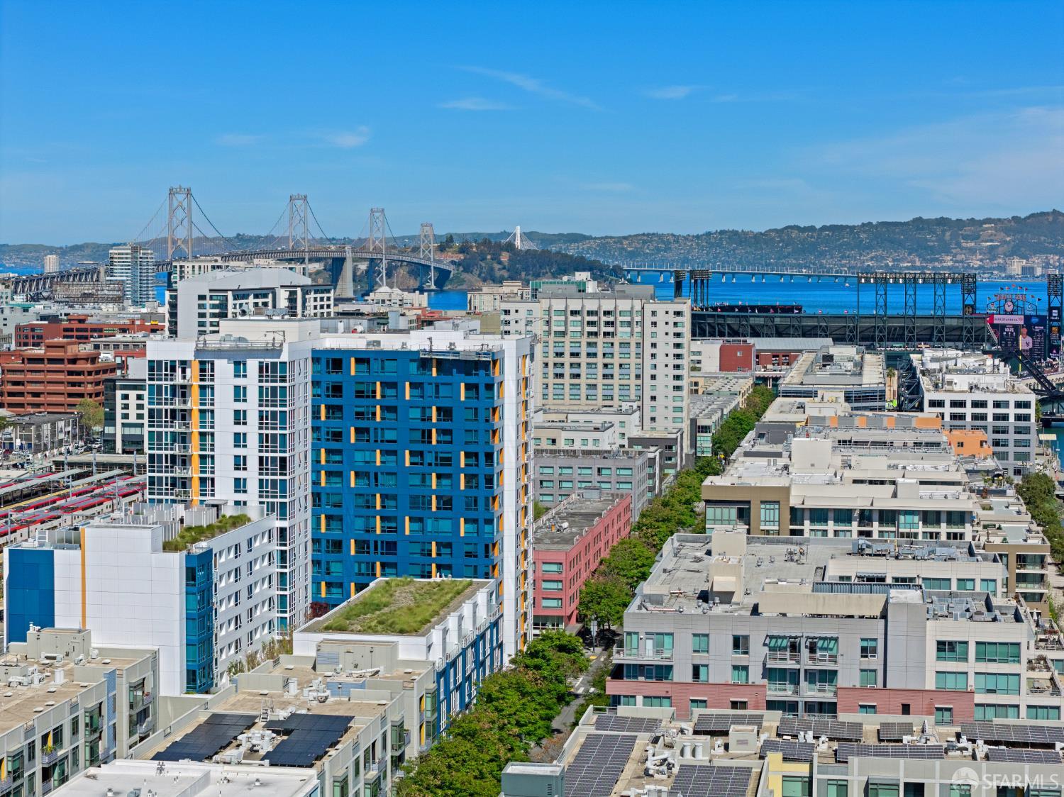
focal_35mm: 70
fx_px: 2151
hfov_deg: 27.8
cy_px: 398
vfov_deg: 21.0
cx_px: 532
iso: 125
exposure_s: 1/2500
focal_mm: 19.4
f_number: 2.8
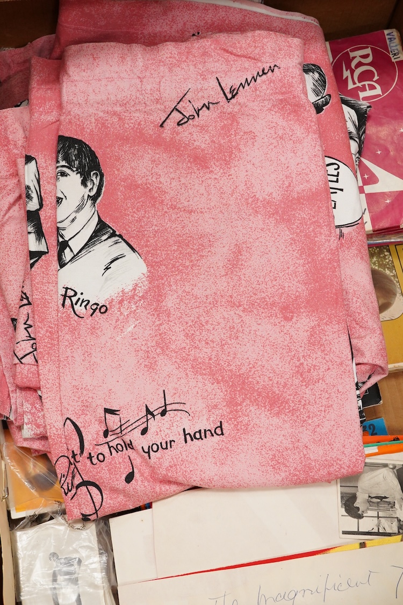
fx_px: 756
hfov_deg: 29.9
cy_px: 302
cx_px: 202
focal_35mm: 45
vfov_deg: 43.6
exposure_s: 1/125
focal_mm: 30
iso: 2500
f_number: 10
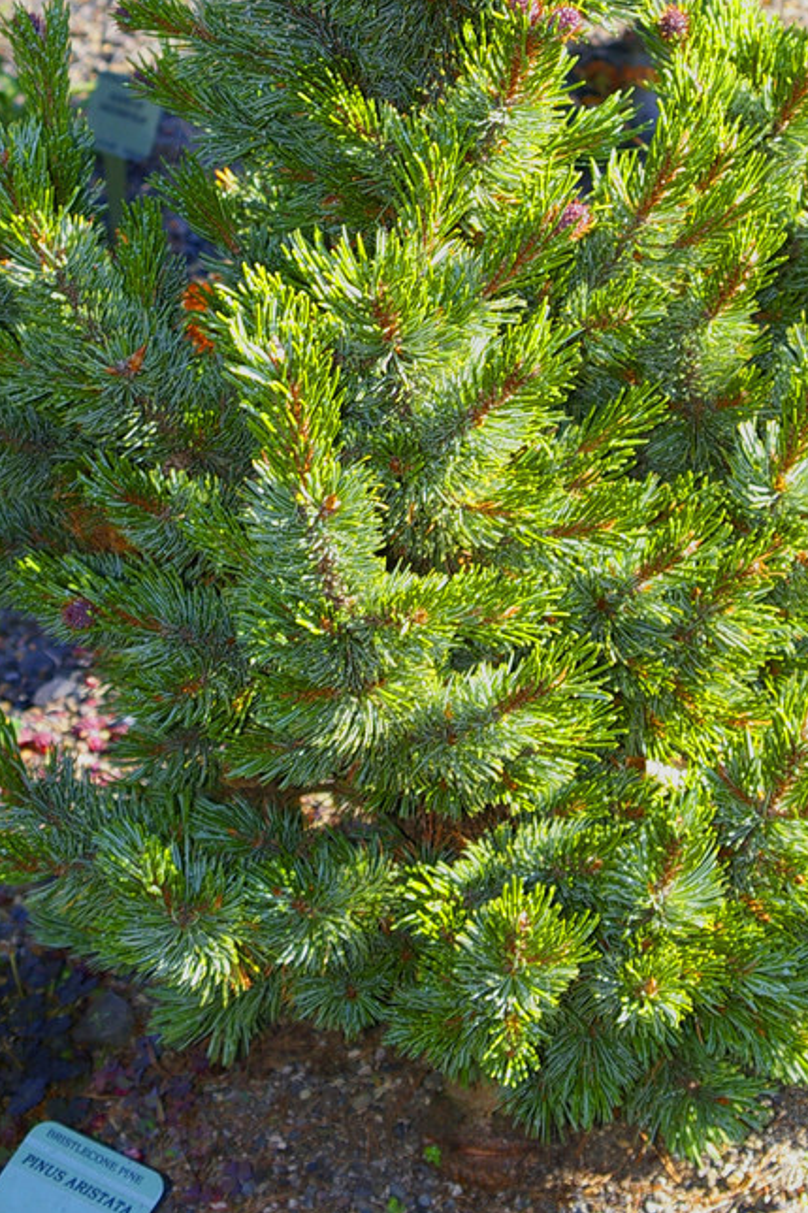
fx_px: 9431
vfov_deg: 7.3
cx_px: 503
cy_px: 140
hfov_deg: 4.9
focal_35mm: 280
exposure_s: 1/180
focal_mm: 100
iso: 200
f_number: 6.7
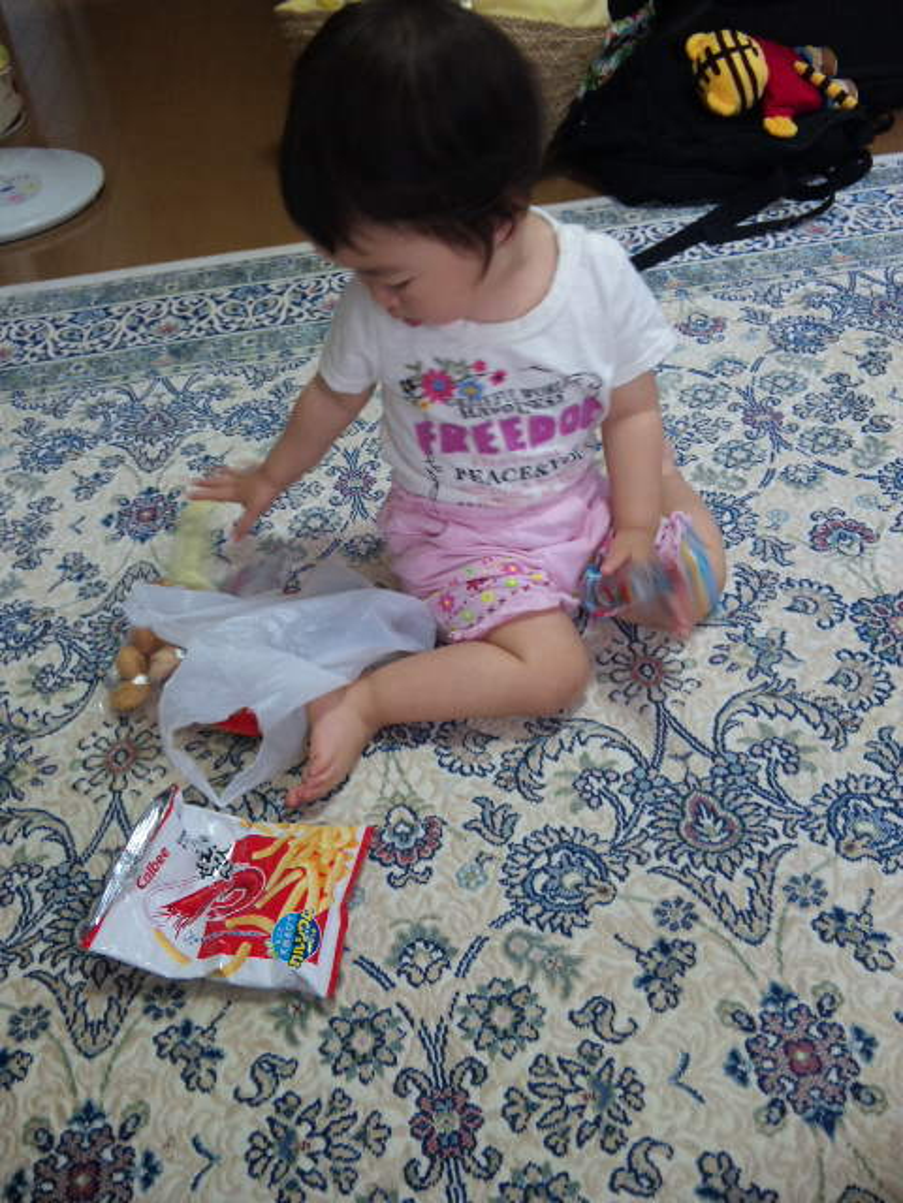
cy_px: 602
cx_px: 452
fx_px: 1009
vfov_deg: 61.7
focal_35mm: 29
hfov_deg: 48.2
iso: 102
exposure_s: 1/11.1
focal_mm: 4.82
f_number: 2.8
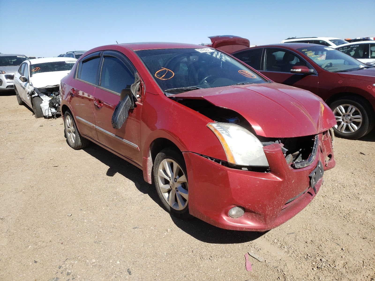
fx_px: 282
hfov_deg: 67.3
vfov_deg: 53.1
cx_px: 188
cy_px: 140
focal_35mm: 26
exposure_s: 1/3333
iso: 50
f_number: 1.5
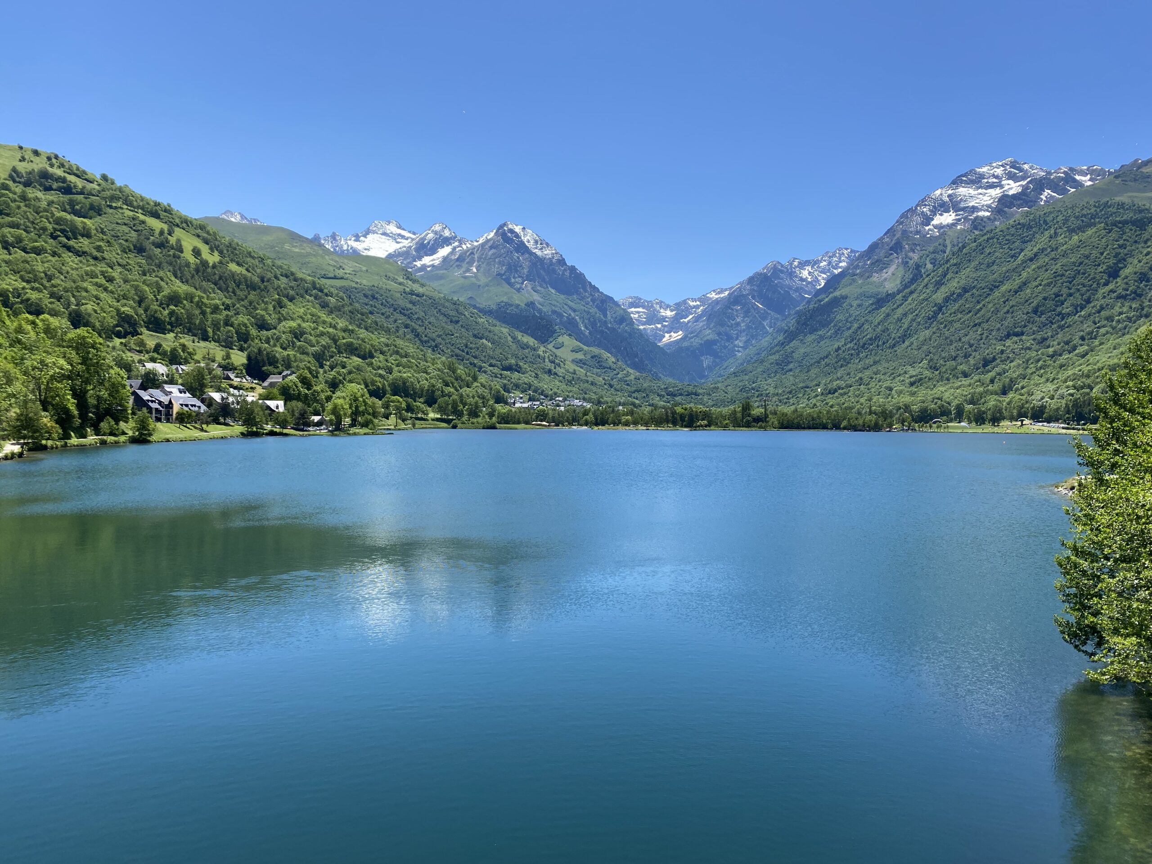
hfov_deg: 67.3
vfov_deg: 53.1
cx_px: 576
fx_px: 865
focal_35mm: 26
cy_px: 432
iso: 32
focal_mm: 4.25
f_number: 1.8
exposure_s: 1/2141
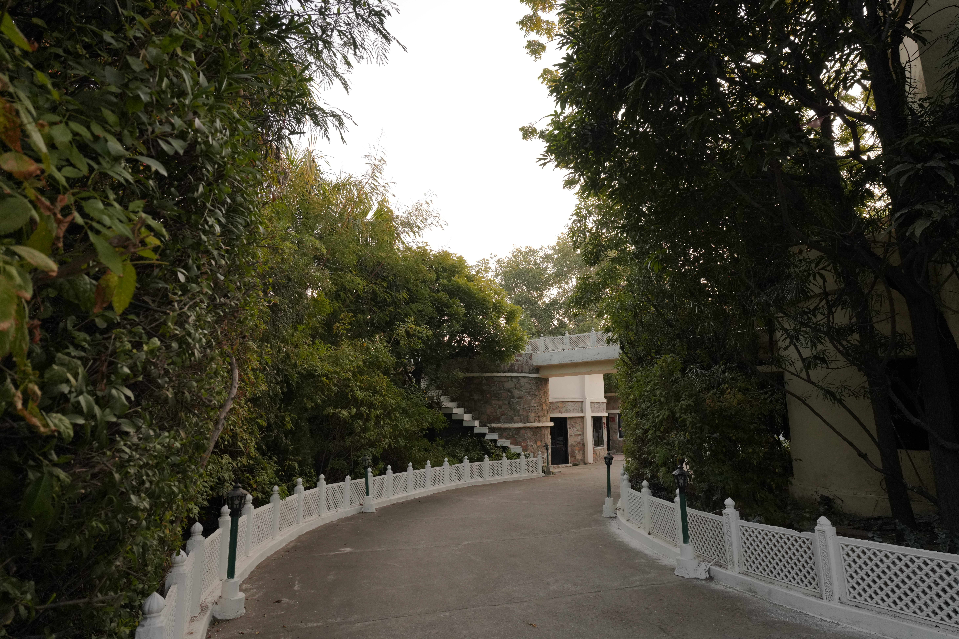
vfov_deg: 61.9
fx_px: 533
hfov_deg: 84.0
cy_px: 320
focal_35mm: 20
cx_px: 480
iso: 1000
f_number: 6.3
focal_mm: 20
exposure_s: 1/320
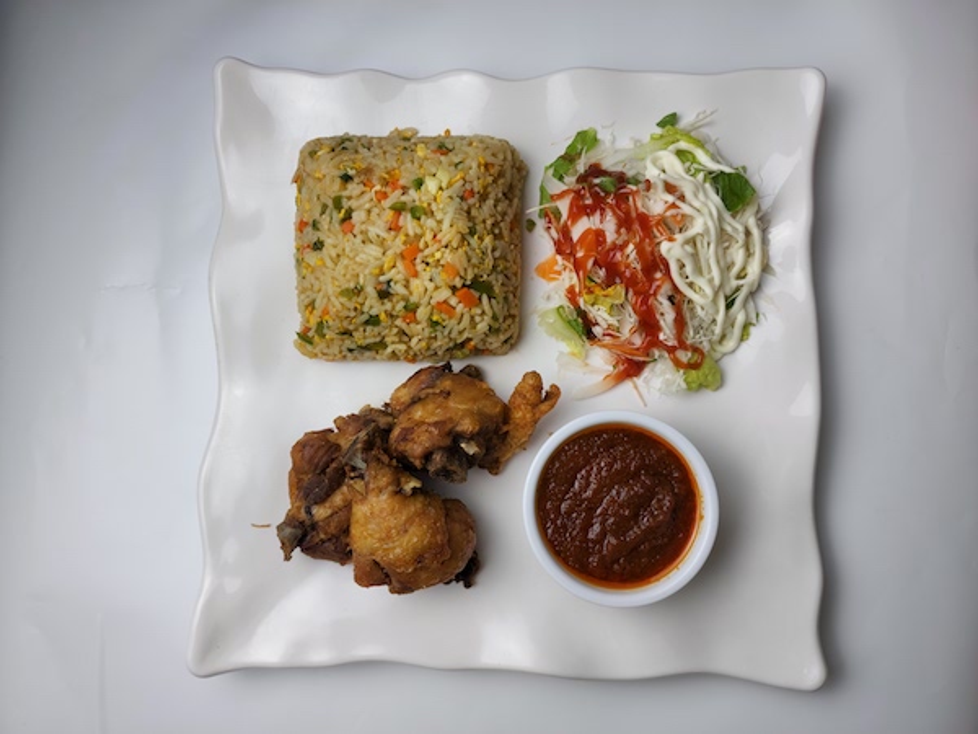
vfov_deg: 58.9
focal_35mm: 23
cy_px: 367
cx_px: 489
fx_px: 650
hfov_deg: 73.9
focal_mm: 6.4
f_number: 1.8
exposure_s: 1/50
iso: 16
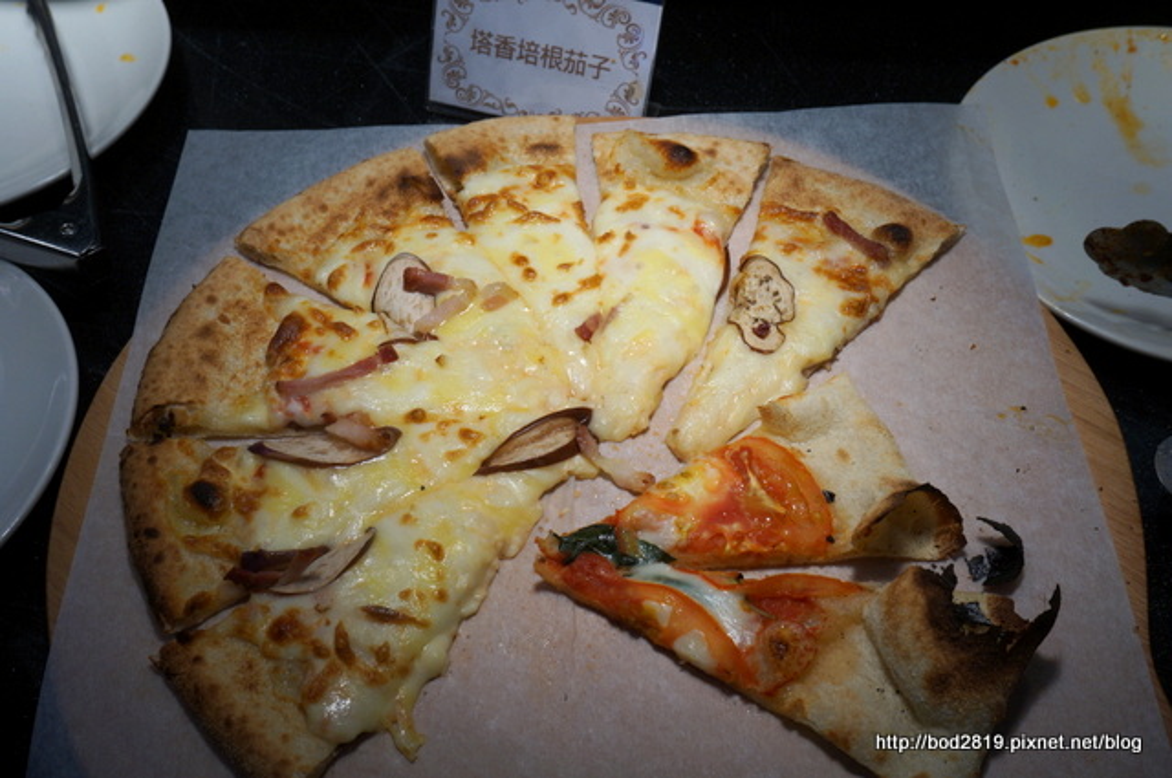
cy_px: 389
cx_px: 586
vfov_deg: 35.4
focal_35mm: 38
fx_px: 1219
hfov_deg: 51.3
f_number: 9
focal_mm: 25
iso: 200
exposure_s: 1/125
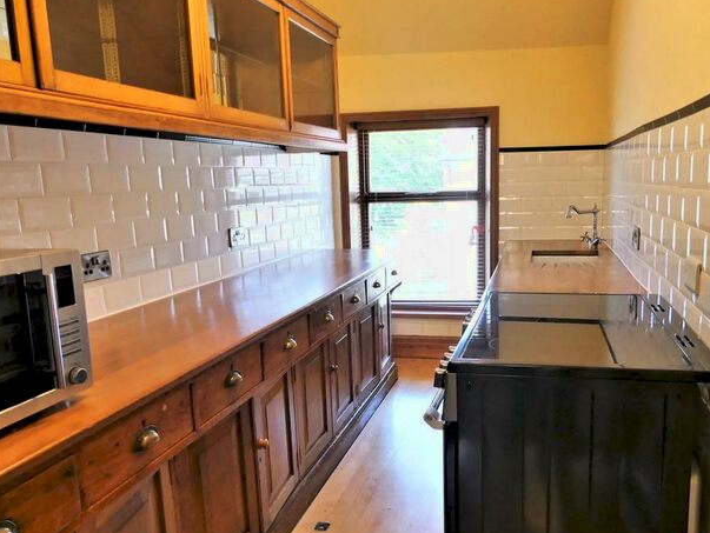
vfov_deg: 48.2
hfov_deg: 61.3
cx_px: 407
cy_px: 284
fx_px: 595
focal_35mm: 29
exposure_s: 1/60
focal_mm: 4.5
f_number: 2.8
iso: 200
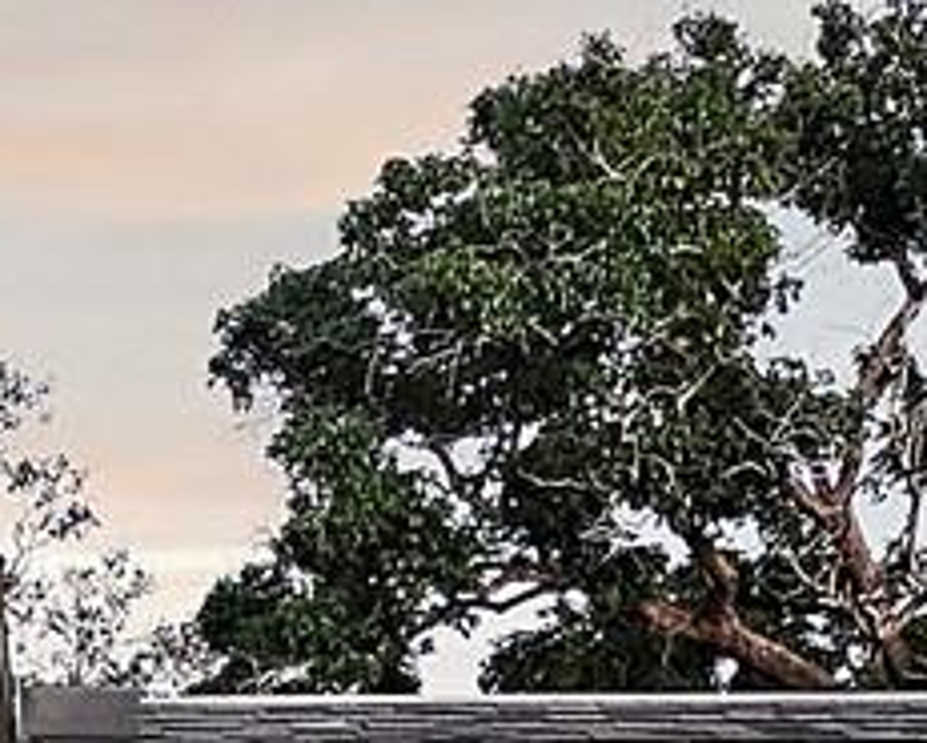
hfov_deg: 20.9
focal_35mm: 88
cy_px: 1121
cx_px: -16
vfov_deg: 16.0
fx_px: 2415
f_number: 2.2
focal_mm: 2.2
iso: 200
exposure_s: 1/60.2
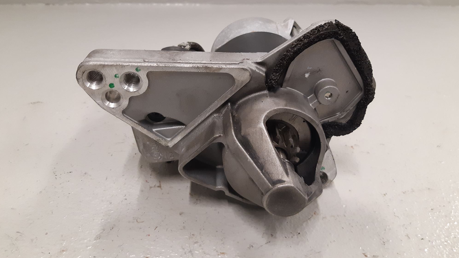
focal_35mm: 29
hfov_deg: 66.1
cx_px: 228
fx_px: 353
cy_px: 105
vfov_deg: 40.0
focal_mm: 3.93
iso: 200
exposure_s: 1/50
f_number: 1.7
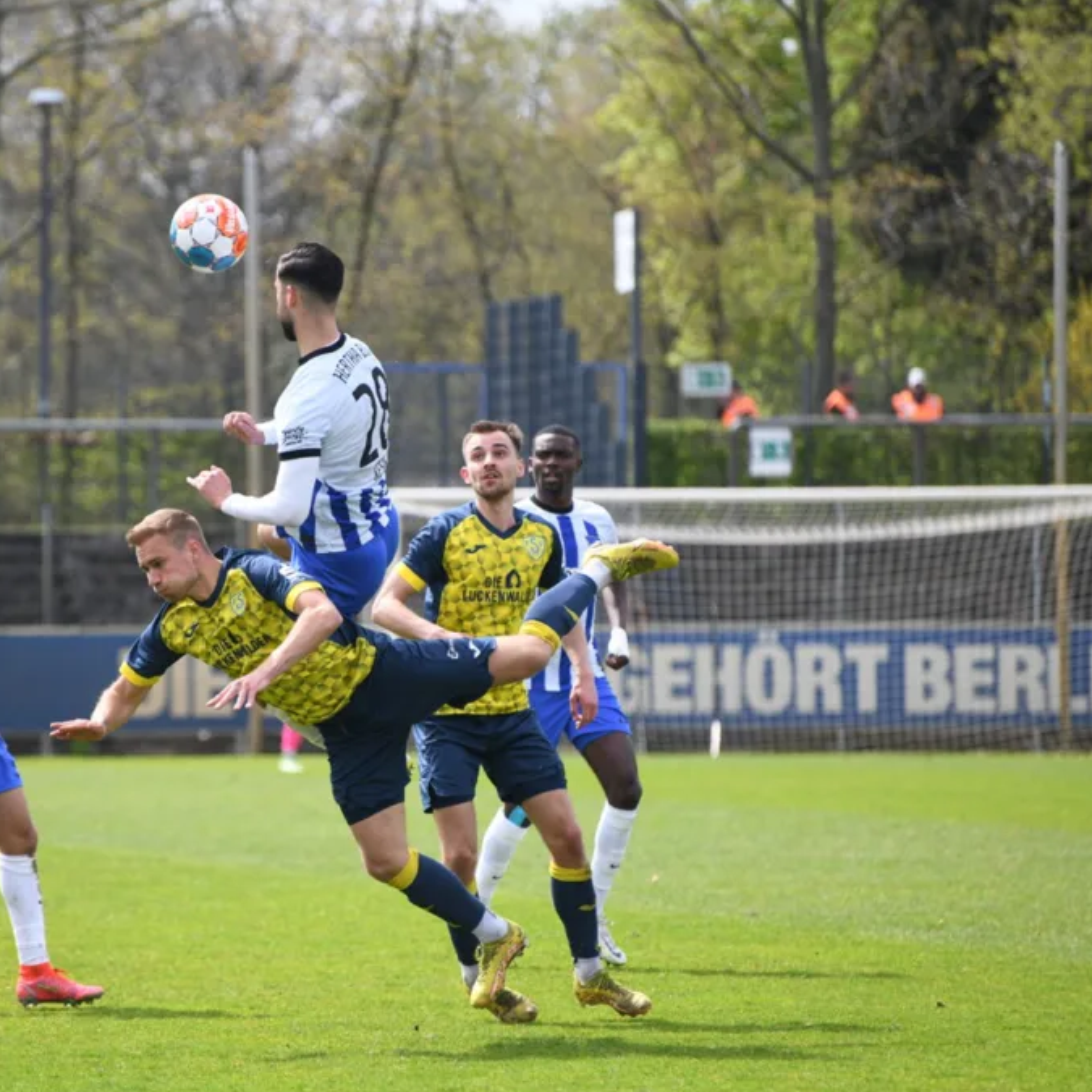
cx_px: 335
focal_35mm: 322
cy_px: 550
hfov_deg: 5.4
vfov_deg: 5.4
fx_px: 11492
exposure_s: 1/2000
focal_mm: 250
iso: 720
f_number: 5.6
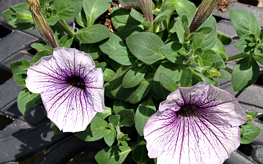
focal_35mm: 38
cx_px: 133
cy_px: 83
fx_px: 272
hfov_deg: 51.5
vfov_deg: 33.6
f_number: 2.4
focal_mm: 4.28
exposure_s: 1/1255
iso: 50
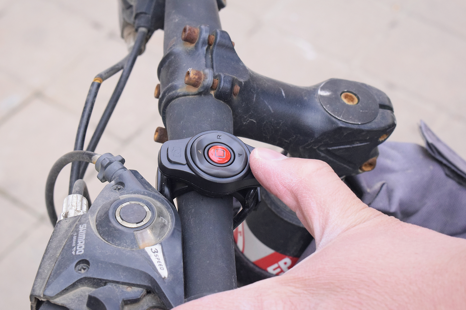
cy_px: 155
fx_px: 1068
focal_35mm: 82
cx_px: 233
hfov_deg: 24.6
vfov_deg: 16.6
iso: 3200
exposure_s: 1/400
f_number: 10
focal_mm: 55
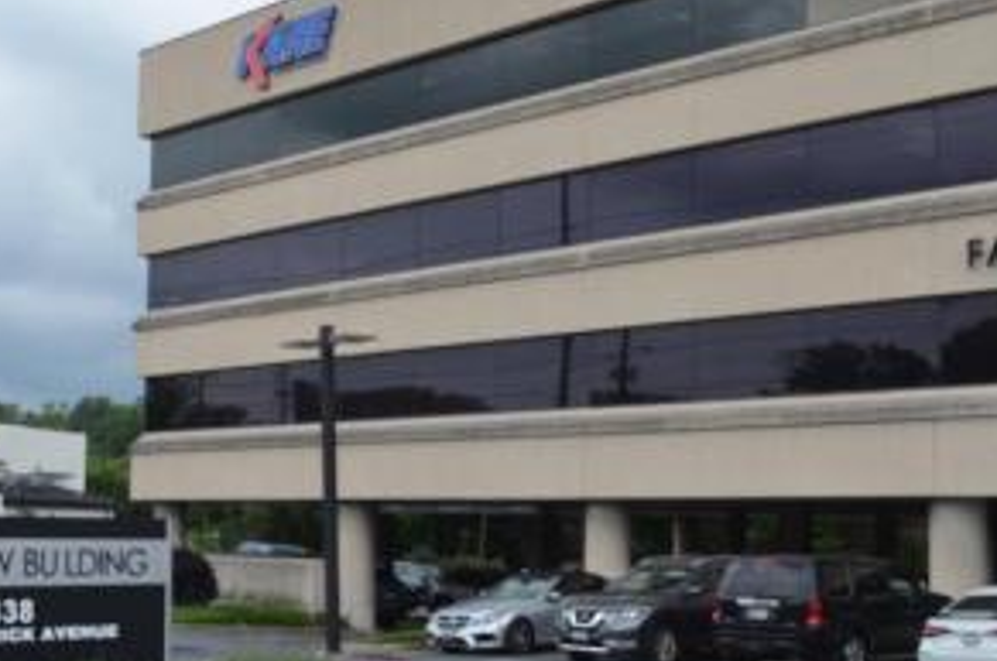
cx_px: 310
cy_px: 425
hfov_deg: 35.2
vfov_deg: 24.0
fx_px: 1548
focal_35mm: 56
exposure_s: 1/250
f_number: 8
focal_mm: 24
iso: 160
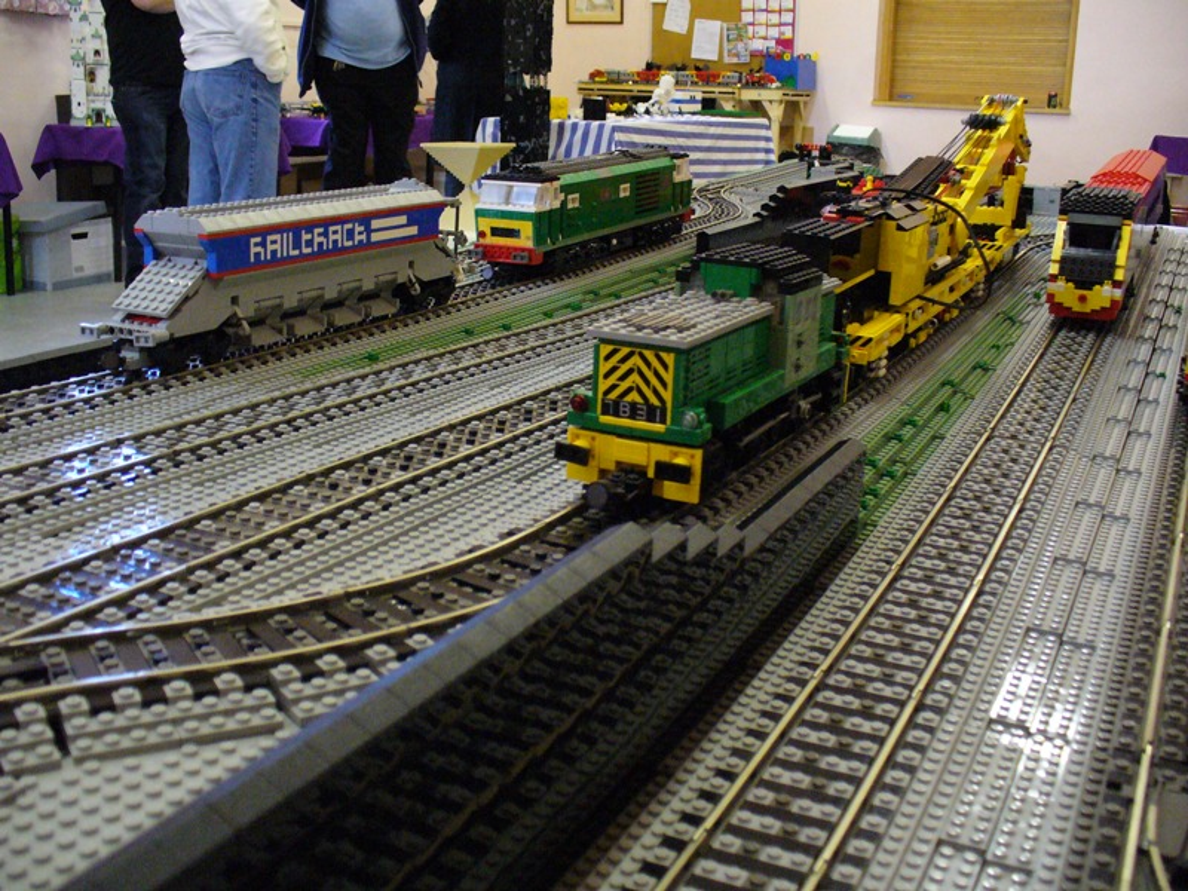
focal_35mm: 37
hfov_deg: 50.1
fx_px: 1270
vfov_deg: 38.7
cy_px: 446
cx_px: 594
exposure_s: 1/40
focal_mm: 6.1
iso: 400
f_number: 2.8
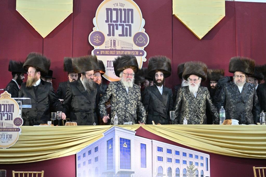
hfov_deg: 28.8
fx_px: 517
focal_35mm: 70
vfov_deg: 19.5
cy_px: 88
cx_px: 133
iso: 1250
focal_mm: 70
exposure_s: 1/160
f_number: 2.8
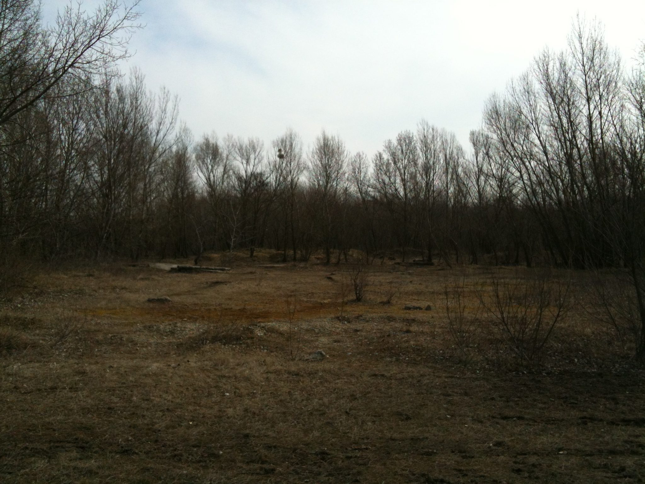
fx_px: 652
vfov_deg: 40.7
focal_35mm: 35
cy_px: 242
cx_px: 322
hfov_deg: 52.6
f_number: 2.8
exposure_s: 1/1399
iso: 64
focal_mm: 3.85
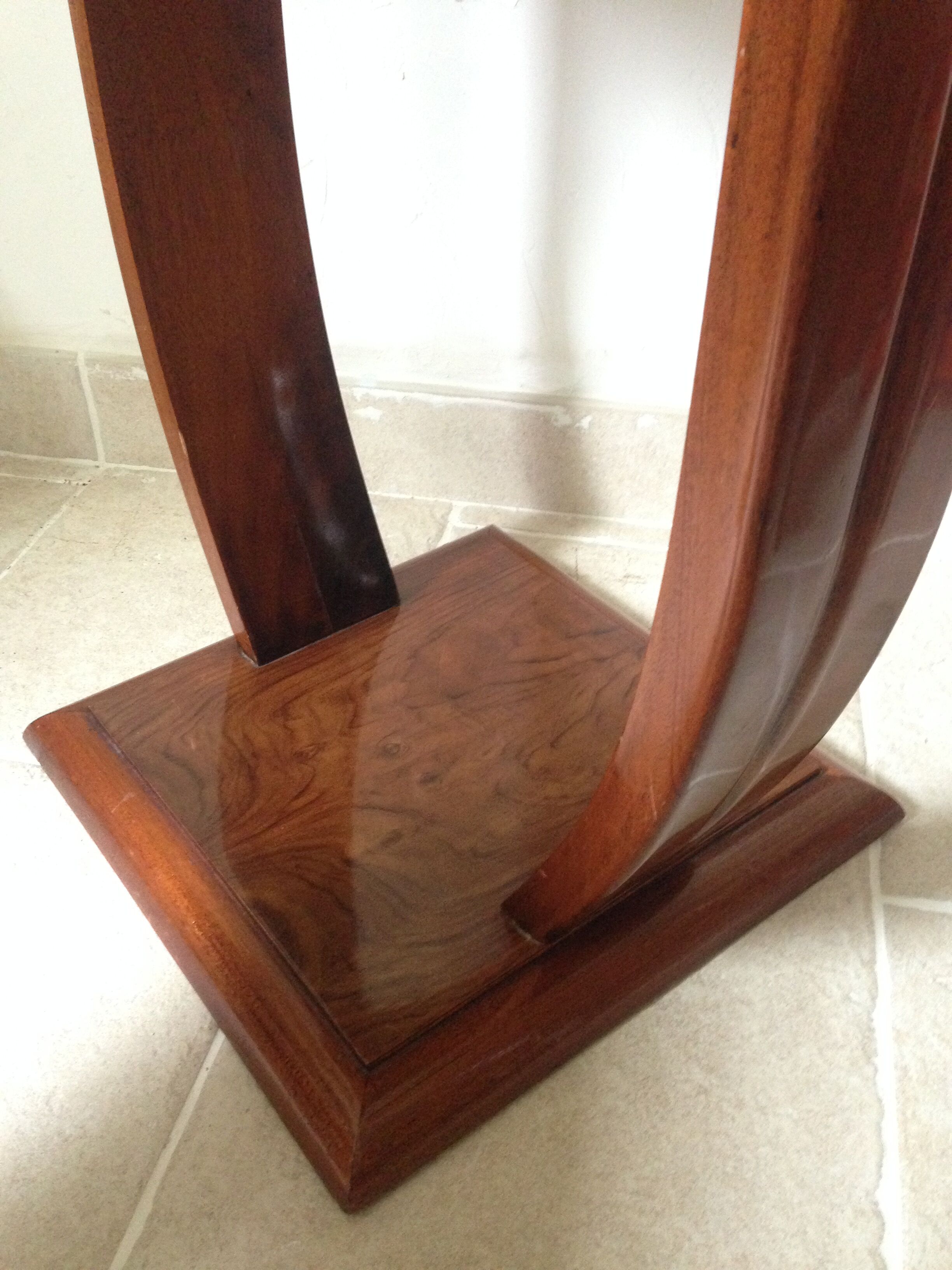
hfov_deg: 42.9
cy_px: 635
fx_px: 1210
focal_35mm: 33
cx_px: 476
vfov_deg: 55.4
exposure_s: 1/17
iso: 400
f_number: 2.4
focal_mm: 4.12
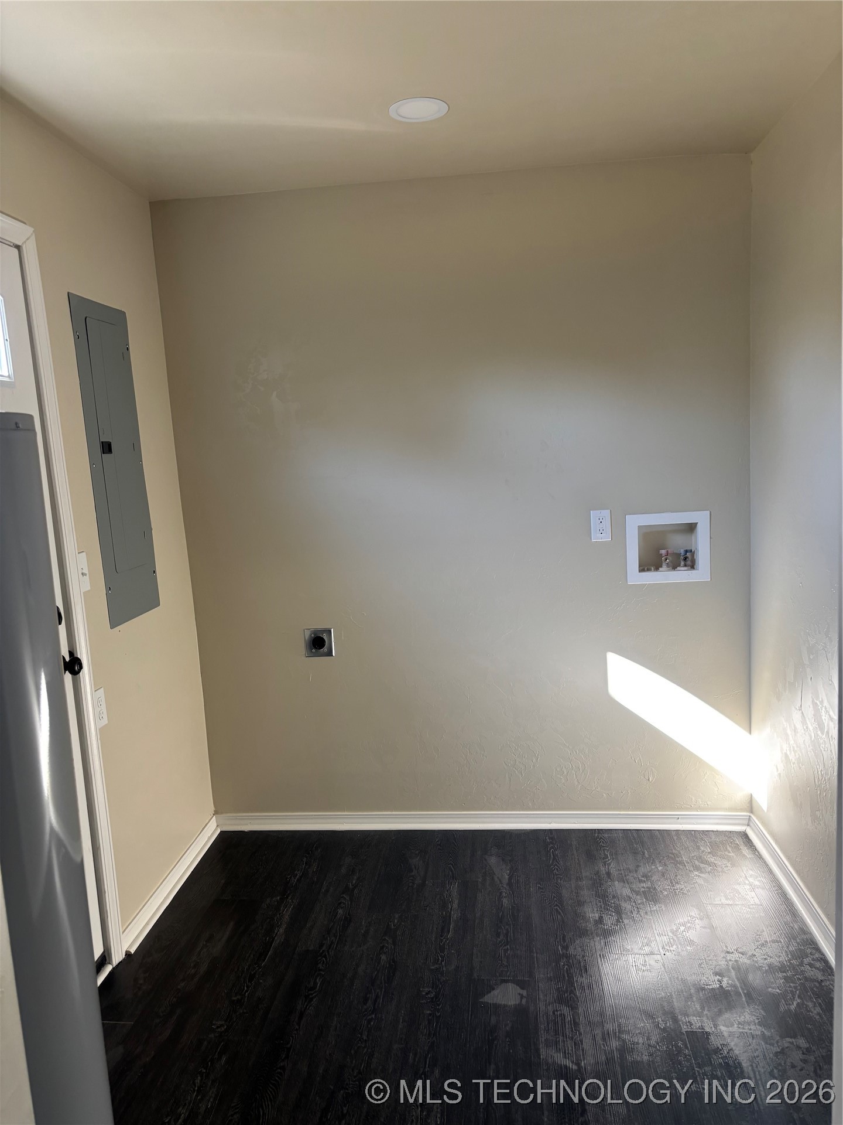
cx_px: 422
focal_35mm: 26
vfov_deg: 67.3
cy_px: 562
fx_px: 844
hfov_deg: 53.1
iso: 100
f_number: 1.6
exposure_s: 1/121
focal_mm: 5.96
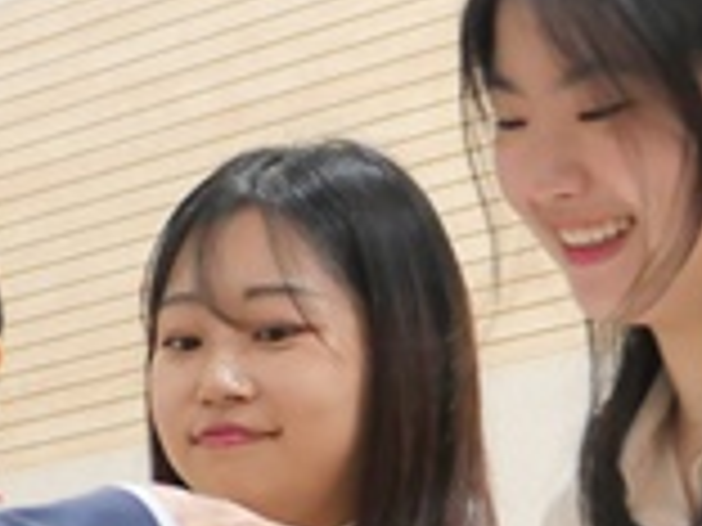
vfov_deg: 5.1
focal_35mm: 288
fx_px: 5841
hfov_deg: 6.9
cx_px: 130
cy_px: 847
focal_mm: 22.7
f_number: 2.7
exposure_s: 1/100
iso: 1600
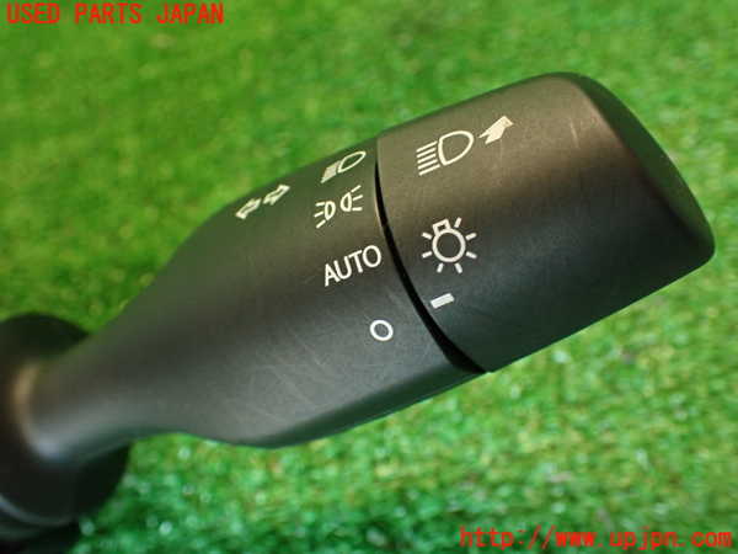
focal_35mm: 32
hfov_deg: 56.8
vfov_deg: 44.2
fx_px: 682
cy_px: 277
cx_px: 369
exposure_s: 1/30
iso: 400
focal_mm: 5.79
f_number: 2.4
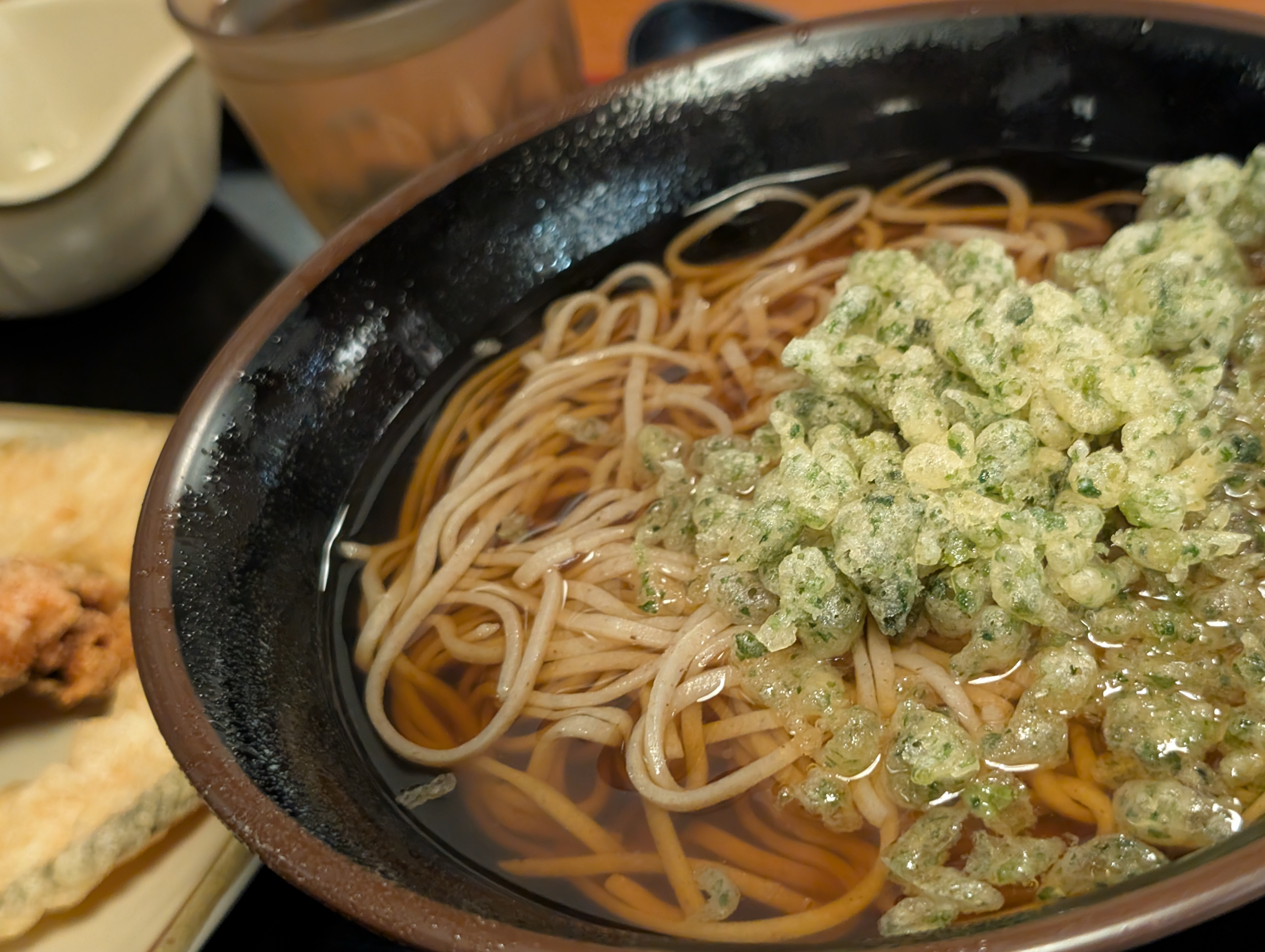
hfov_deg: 38.9
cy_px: 476
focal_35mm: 49
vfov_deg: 29.7
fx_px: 1793
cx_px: 632
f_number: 1.68
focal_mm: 6.9
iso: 603
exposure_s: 1/30
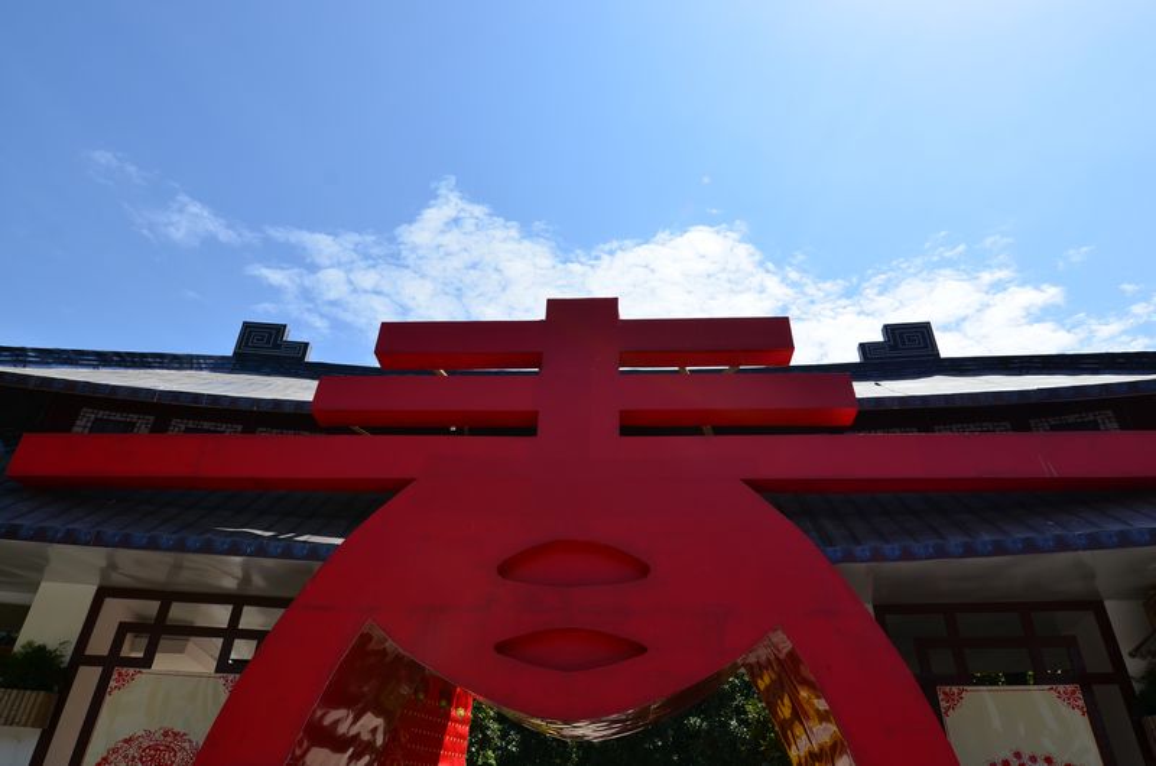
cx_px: 578
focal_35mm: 21
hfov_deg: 81.3
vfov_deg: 59.3
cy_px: 383
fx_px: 673
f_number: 8
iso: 200
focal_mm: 14
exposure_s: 1/640
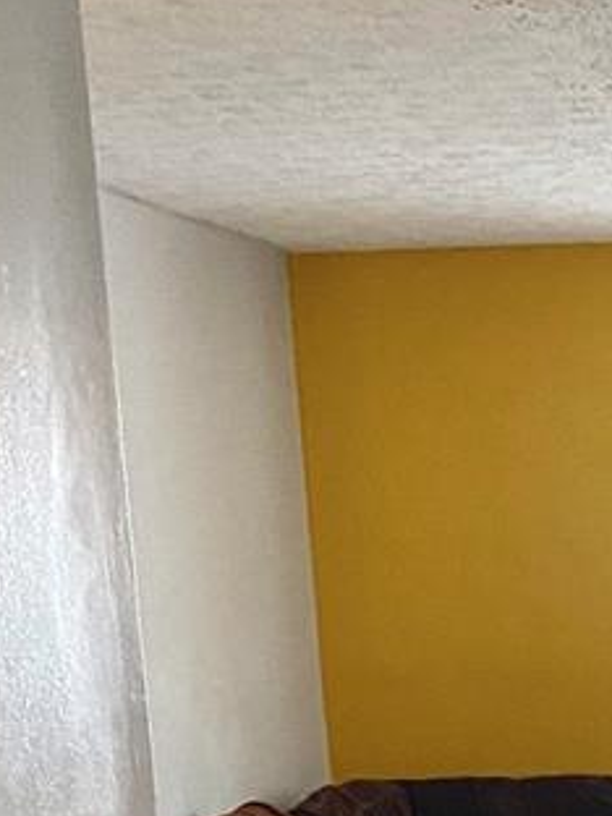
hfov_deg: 13.8
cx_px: 934
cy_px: 994
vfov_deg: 18.5
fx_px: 2357
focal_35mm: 100
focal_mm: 4.25
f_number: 1.8
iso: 500
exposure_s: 1/30
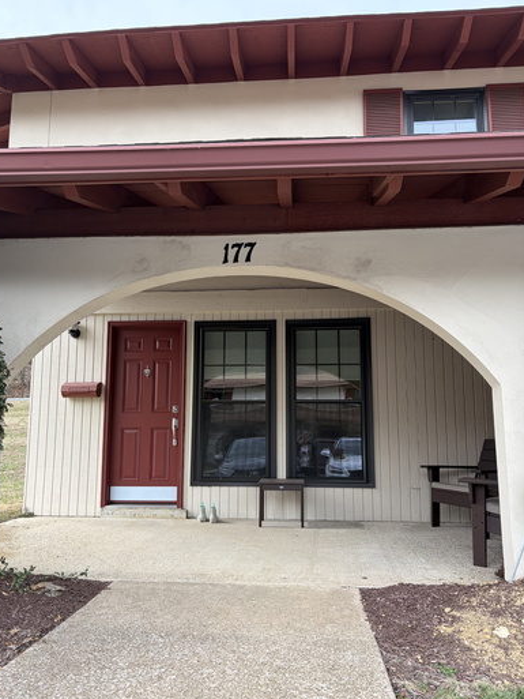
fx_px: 545
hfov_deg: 51.4
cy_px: 360
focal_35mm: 27
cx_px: 255
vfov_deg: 65.3
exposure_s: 1/543
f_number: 1.6
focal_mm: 5.96
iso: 50
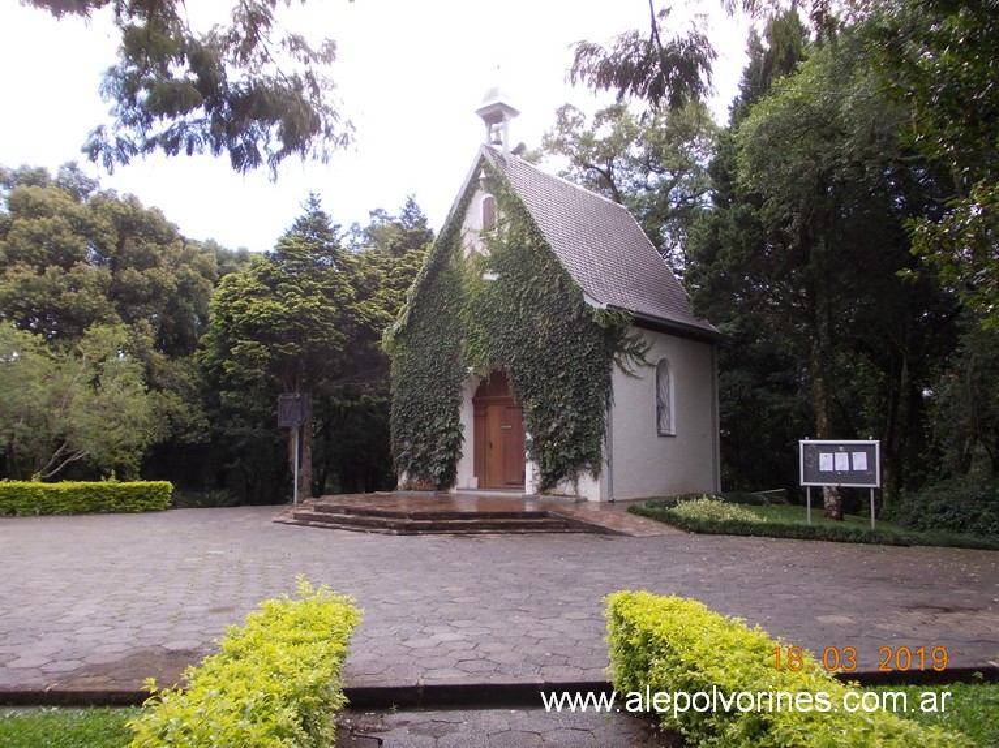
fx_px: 808
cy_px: 374
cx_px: 500
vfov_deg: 49.7
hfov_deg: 63.5
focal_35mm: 28
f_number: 2.7
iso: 80
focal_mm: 4
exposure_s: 1/320
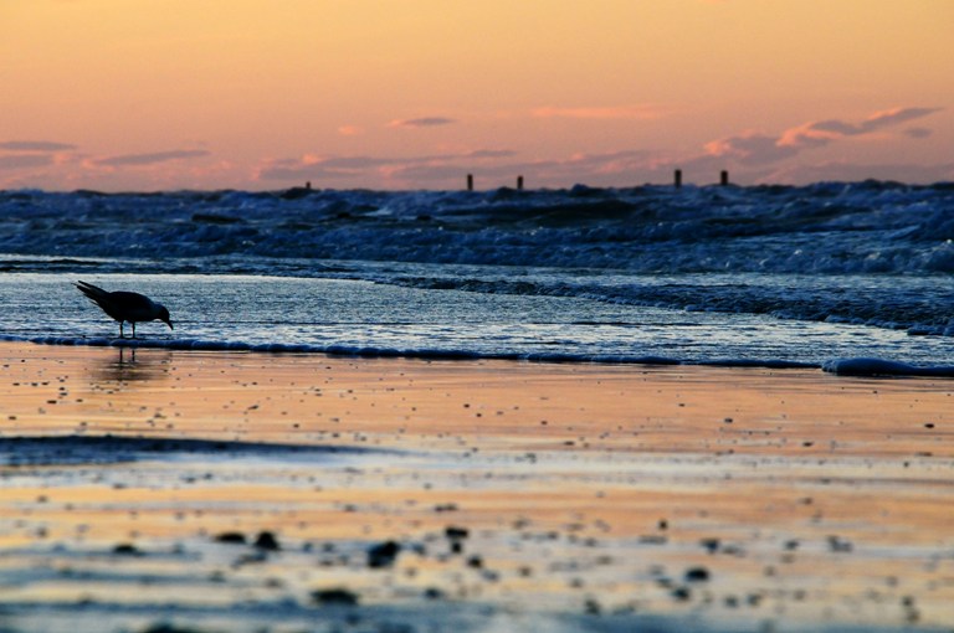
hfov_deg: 6.9
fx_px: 7940
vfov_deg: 4.6
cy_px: 316
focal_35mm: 300
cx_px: 477
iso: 800
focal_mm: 200
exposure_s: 1/200
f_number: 11
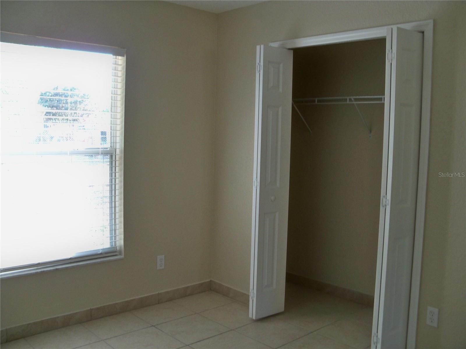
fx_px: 471
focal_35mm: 35
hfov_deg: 52.6
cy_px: 174
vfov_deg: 40.7
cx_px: 233
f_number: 3.5
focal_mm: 6.2
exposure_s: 1/30
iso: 100
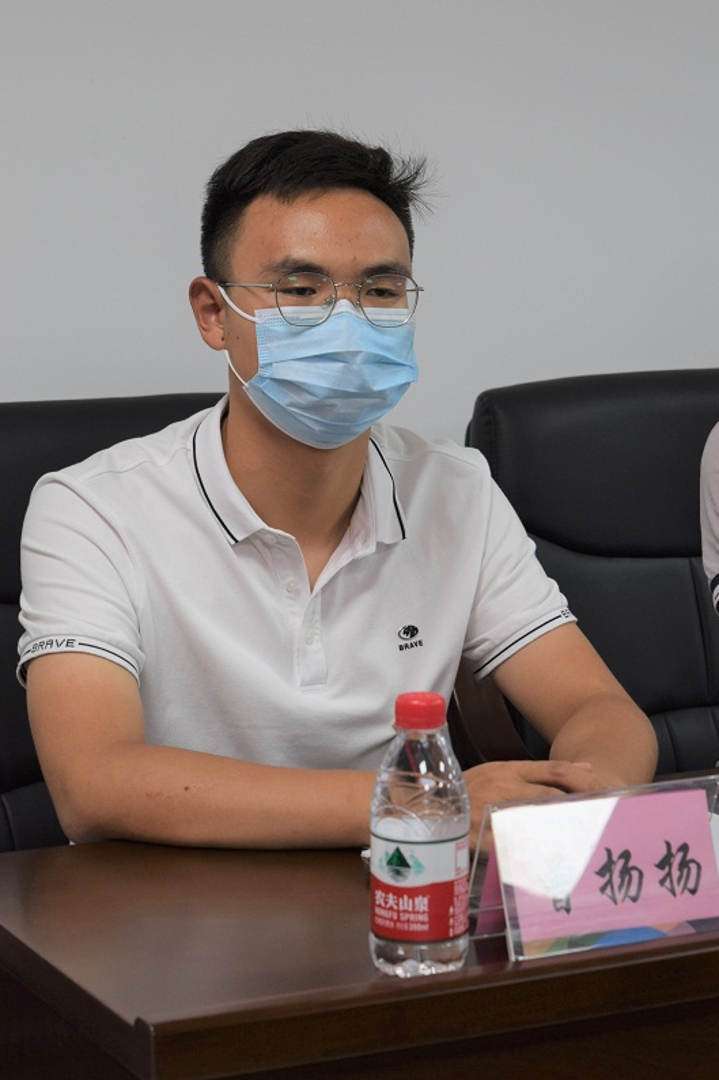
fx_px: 2804
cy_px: 477
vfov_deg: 21.8
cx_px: 391
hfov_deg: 14.6
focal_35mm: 94
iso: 500
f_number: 5.6
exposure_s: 1/60
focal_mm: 55
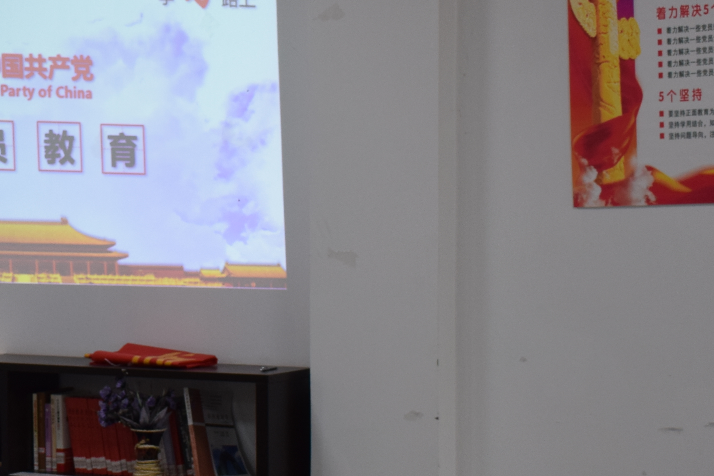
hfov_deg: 19.8
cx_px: 59
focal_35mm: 101
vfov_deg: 13.6
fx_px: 2003
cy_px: 248
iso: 400
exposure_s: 1/80
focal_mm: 24
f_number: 4.5
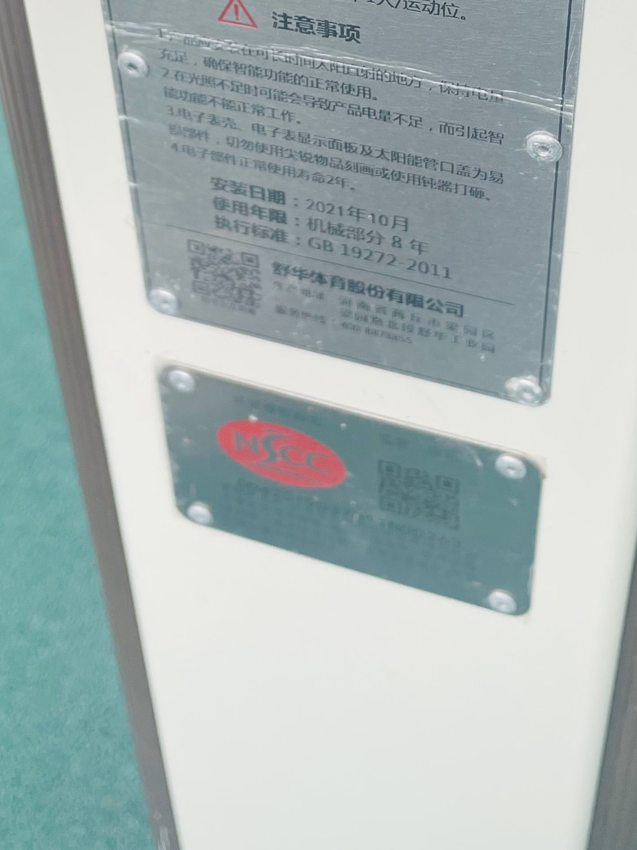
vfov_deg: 31.9
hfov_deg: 26.6
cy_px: -21
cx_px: 347
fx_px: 1349
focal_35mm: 55
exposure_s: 1/532
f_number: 1.6
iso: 32
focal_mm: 4.2
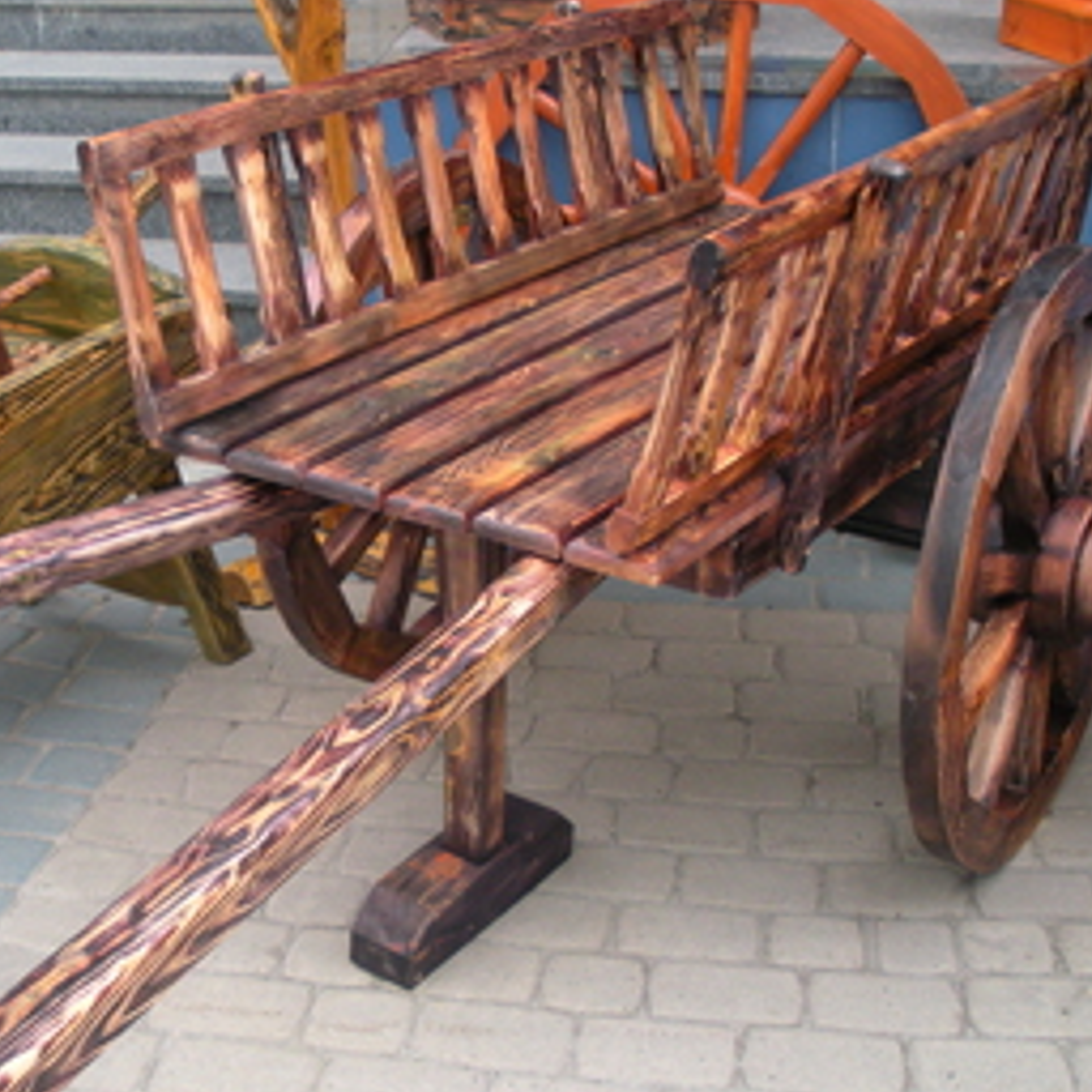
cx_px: 414
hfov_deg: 30.4
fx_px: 1999
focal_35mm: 56
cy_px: 597
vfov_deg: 30.5
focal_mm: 6.3
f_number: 3.5
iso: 160
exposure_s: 1/59.2
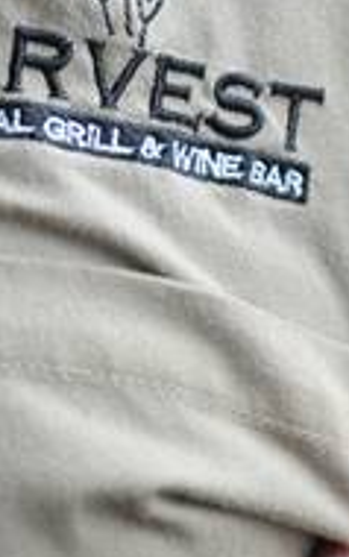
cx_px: 123
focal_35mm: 206
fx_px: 3130
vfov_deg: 10.1
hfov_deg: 6.4
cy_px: 79
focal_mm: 70
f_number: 3.2
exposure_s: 1/160
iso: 2500
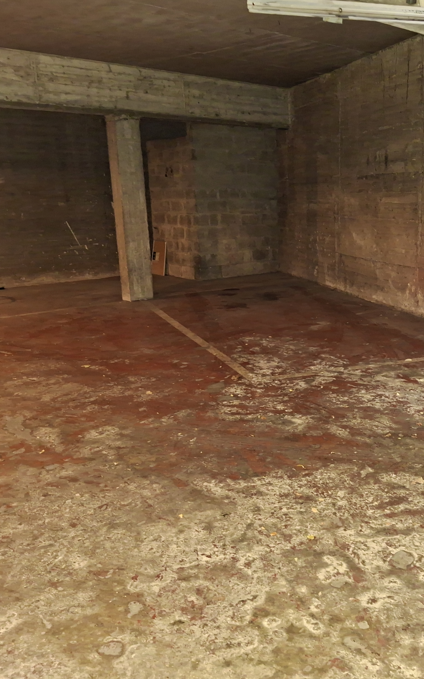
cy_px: 335
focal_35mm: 33
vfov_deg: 58.1
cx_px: 292
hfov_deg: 37.8
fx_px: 610
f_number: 1.8
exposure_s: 1/14
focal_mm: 5.54
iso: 1250
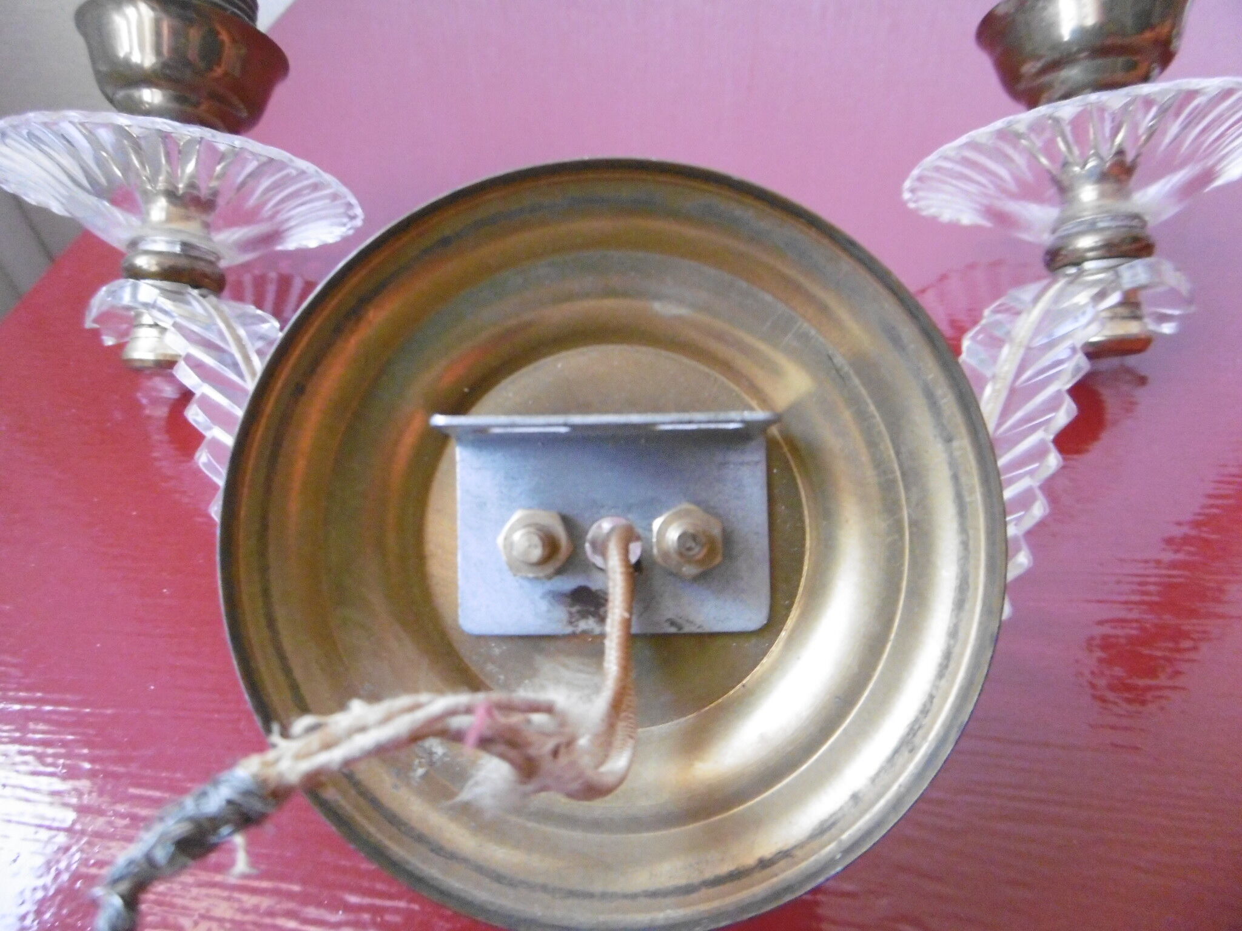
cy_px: 466
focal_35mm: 24
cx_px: 621
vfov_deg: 56.8
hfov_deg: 71.6
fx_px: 861
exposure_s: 1/40
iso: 800
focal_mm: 4.3
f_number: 3.1
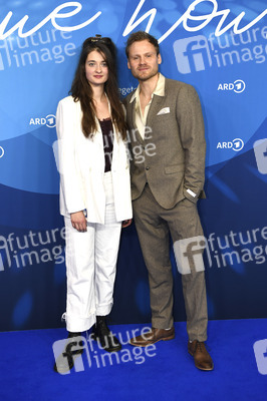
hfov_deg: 25.9
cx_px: 134
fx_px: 579
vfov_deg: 38.2
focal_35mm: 52
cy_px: 200
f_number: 4
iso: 800
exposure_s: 1/320
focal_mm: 52
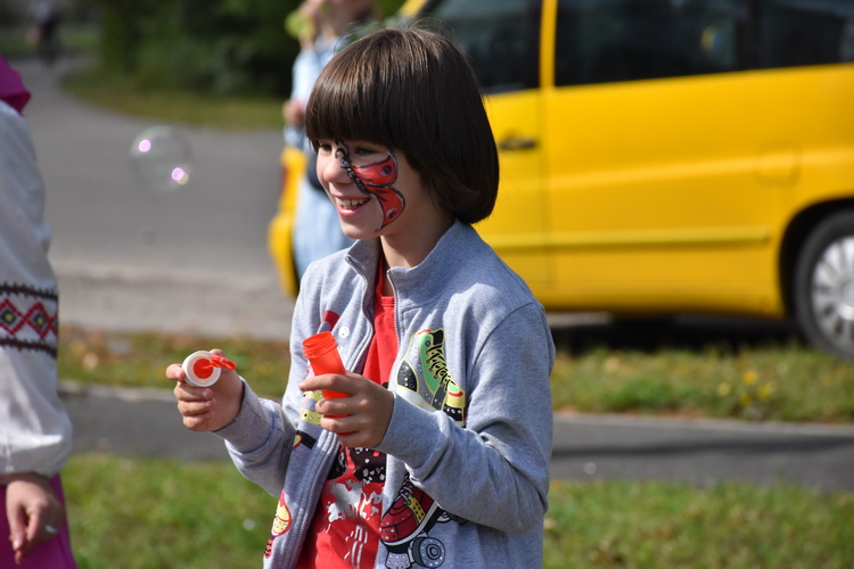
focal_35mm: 210
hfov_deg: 9.8
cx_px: 427
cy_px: 284
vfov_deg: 6.5
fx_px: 4981
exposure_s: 1/3200
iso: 800
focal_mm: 140
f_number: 7.1
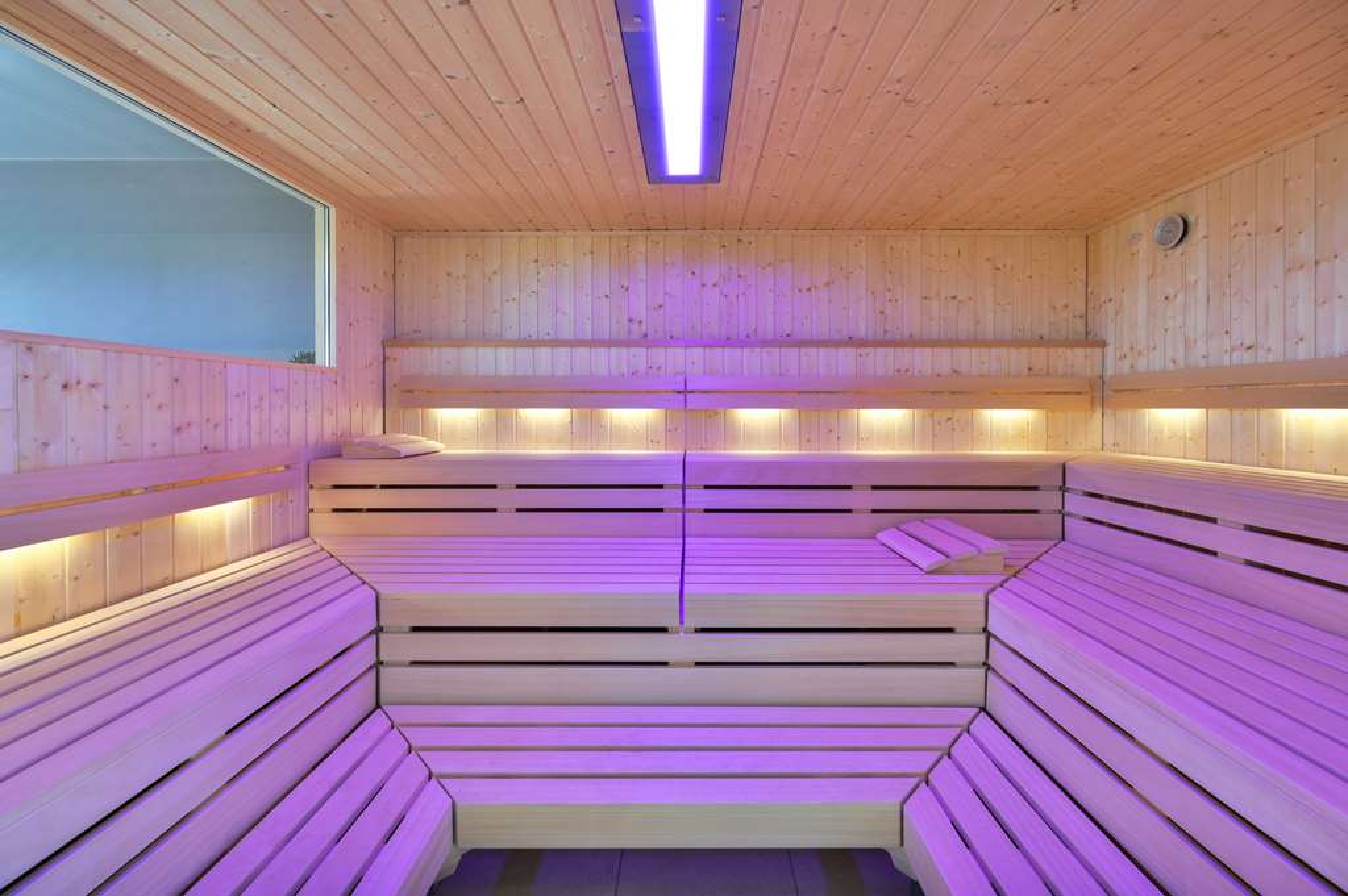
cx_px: 674
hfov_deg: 104.3
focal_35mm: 14
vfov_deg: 81.1
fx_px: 524
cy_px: 448
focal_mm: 14
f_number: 6.3
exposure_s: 1/15
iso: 400
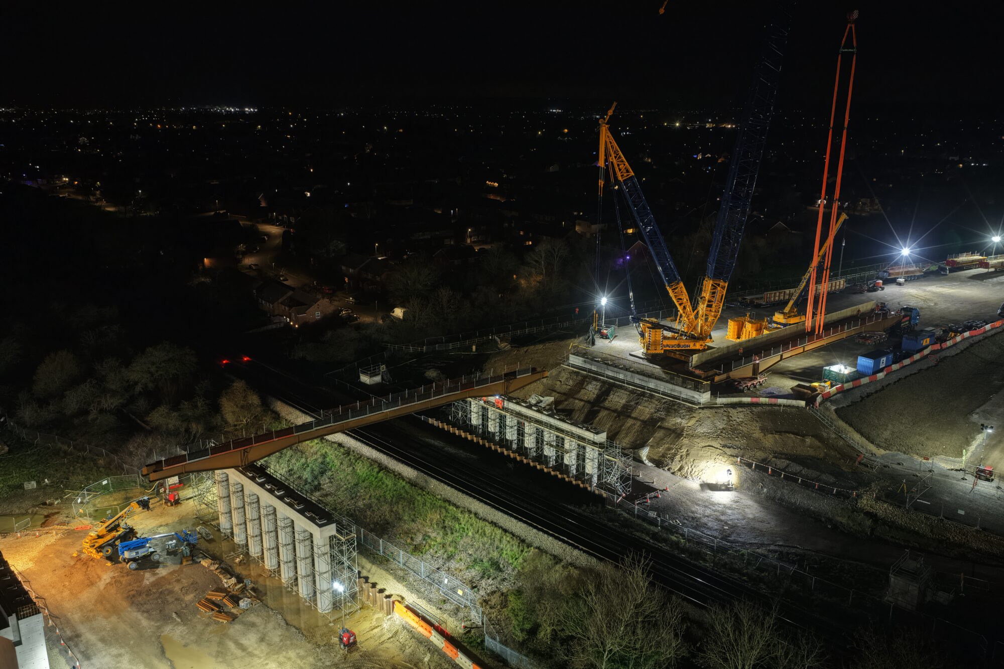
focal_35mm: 28
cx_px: 502
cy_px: 334
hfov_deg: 65.5
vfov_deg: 46.4
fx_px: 781
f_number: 2.8
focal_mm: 14.45
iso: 1600
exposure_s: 1/8
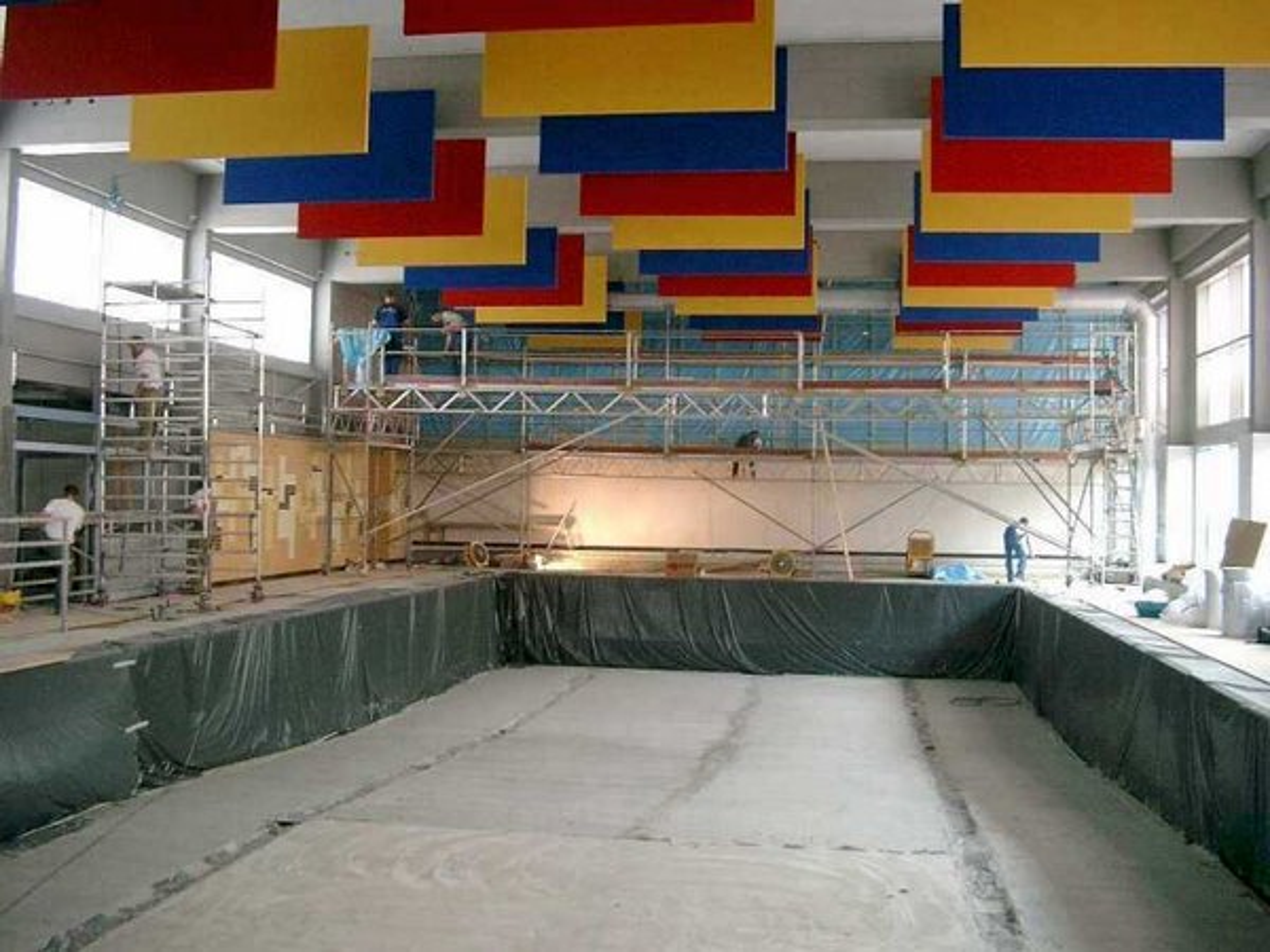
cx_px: 635
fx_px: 1357
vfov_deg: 38.7
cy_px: 476
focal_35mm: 37
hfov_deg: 50.1
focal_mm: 7.6
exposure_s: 1/50
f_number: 2.6
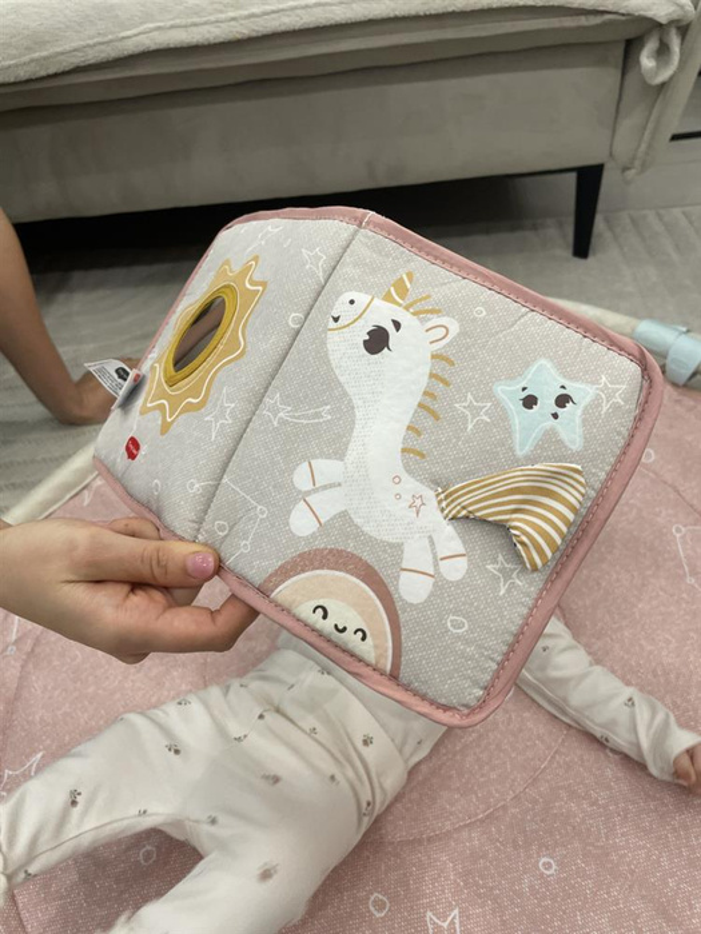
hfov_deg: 53.1
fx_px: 702
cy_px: 467
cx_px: 350
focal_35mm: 26
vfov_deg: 67.3
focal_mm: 4.2
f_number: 1.6
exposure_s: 1/50
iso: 100
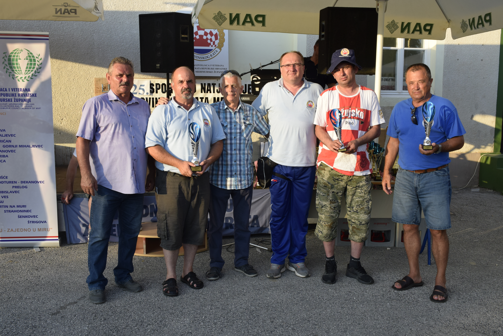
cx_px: 252
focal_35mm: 36
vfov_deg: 36.9
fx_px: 503
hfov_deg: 53.1
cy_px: 168
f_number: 8
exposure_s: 1/250
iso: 400
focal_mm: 24
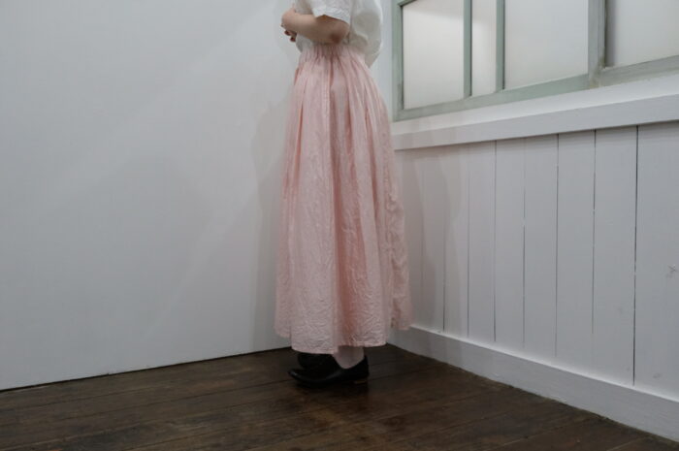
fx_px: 603
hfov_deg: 58.8
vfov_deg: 41.0
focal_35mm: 32
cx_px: 340
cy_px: 226
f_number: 3.6
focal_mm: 21.4
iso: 2500
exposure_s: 1/100
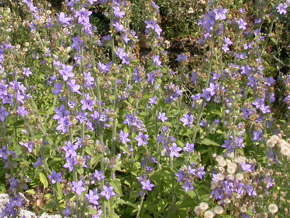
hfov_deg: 22.6
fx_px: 720
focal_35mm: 86
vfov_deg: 17.1
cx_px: 83
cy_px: 67
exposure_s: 1/473
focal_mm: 7.85
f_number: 5.3
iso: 100
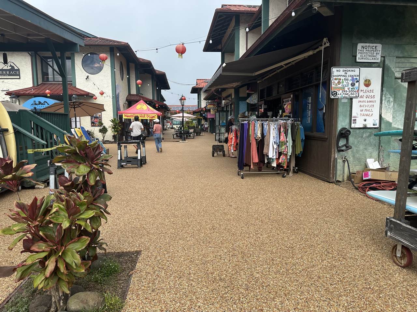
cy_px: 156
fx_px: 289
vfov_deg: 56.8
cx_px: 208
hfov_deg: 71.6
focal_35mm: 24
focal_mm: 6.86
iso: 80
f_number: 1.78
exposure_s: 1/2882
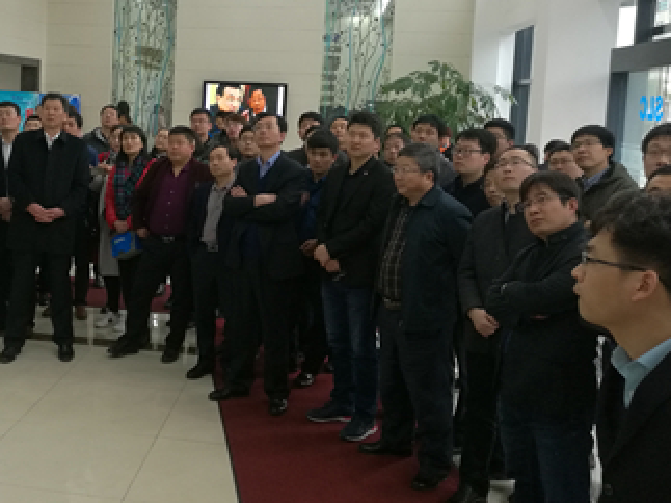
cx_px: 139
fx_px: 891
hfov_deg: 39.7
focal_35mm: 46
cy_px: 162
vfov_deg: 31.2
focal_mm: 4.04
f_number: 2
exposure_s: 1/33.3
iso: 125
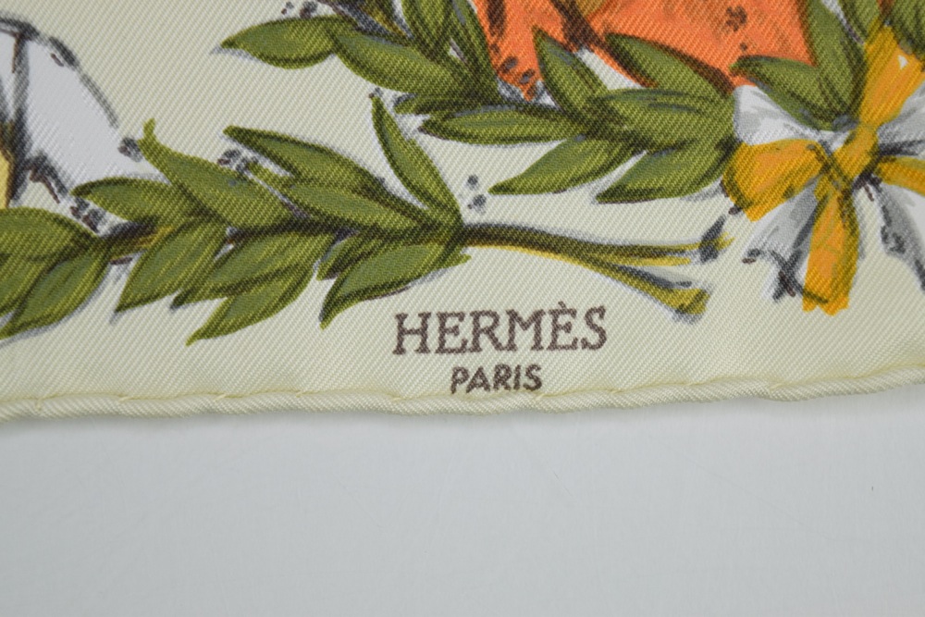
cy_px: 308
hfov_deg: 24.6
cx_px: 462
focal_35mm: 82
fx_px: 2120
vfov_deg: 16.6
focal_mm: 55
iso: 800
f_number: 5.6
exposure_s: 1/200
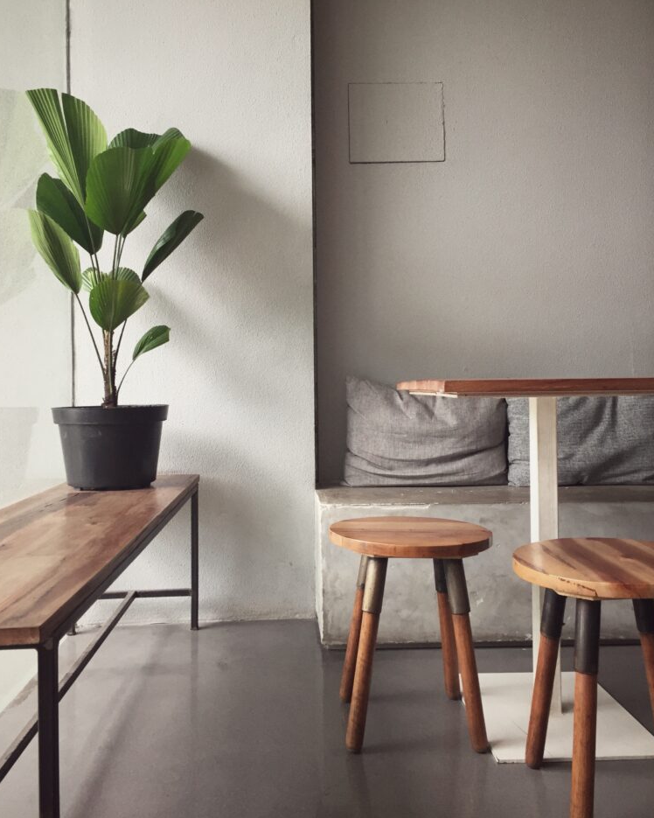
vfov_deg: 57.1
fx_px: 750
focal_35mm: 31
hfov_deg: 47.1
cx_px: 325
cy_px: 371
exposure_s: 1/33
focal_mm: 4.15
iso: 50
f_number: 2.2
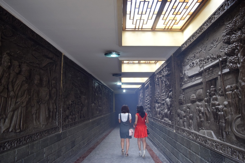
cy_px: 82
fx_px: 184
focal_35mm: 27
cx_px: 122
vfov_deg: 47.9
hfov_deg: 67.4
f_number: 3.5
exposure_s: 1/60
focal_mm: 18
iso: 1100
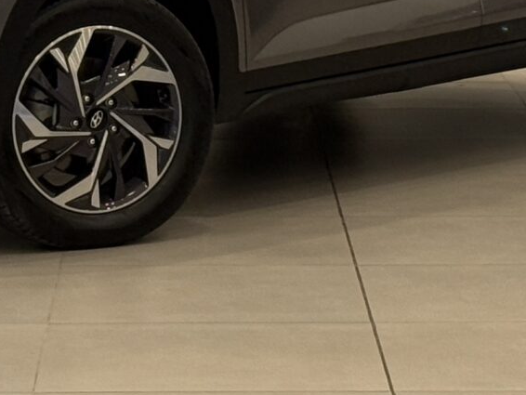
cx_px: 214
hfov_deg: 9.1
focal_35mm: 217
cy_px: -10
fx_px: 3299
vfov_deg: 6.8
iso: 160
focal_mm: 6.76
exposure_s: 1/60
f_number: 1.78
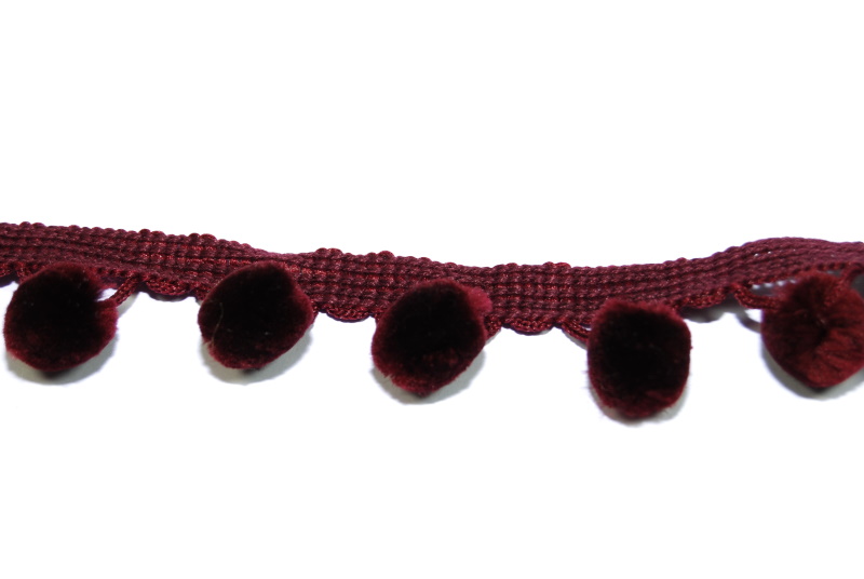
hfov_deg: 24.6
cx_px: 432
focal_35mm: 82
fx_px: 1983
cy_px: 290
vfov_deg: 16.6
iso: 200
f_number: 5.6
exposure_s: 1/125
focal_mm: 55
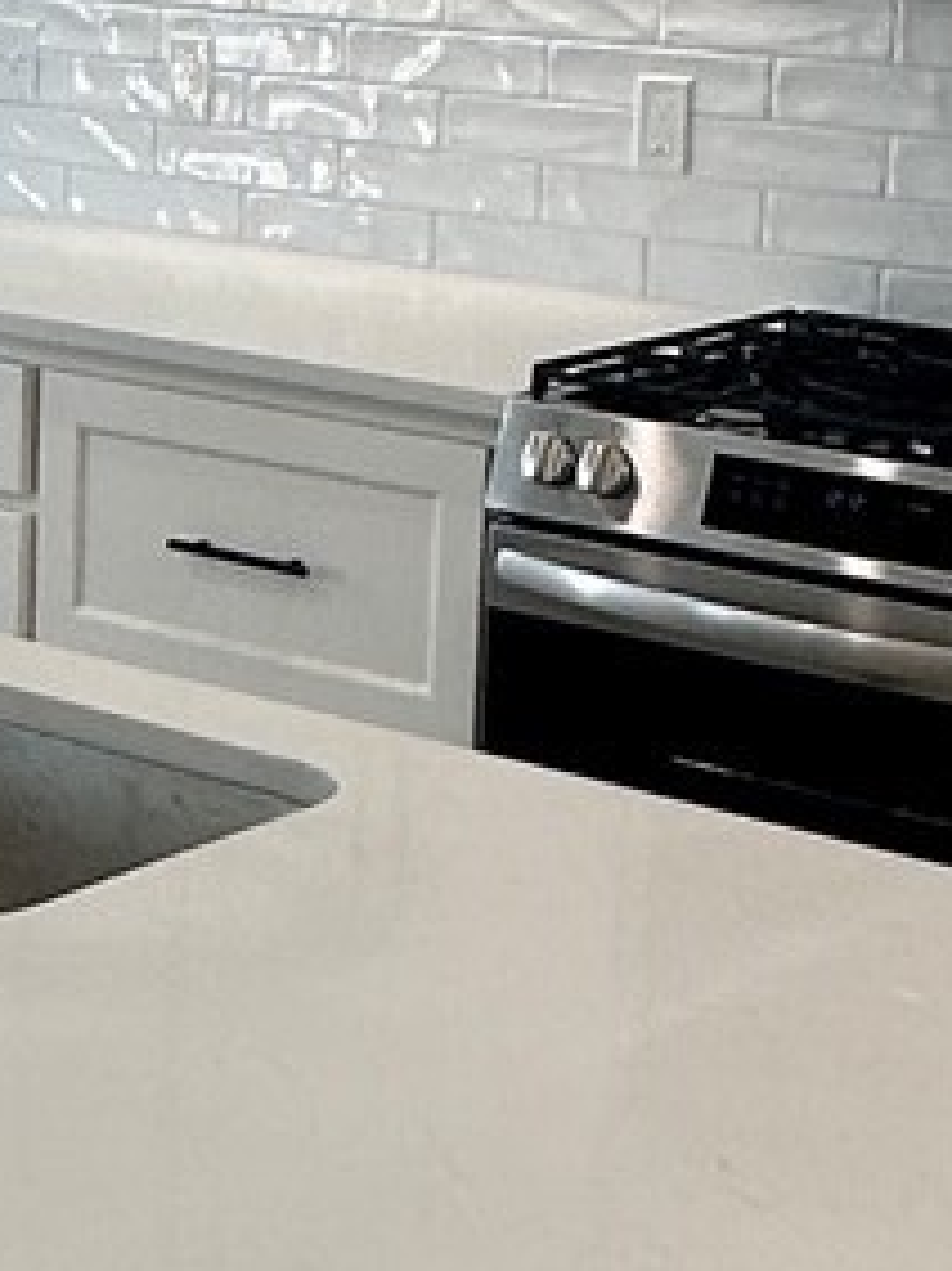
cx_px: -103
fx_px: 3486
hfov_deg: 15.1
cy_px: 346
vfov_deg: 20.5
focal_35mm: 95
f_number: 2.2
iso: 64
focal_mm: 2.22
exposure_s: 1/120
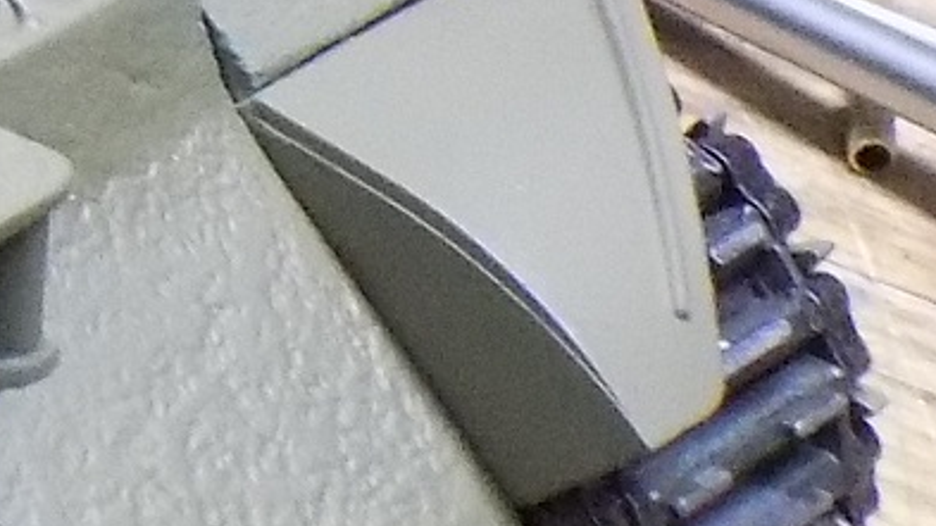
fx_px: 6552
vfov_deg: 4.6
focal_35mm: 264
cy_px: -76
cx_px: -1570
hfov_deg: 7.5
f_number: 3.5
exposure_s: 1/15
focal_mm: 6.6
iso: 400
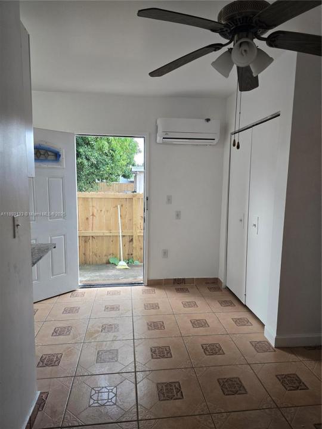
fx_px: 285
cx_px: 161
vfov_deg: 73.9
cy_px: 214
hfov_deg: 58.9
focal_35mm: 23
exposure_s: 1/120
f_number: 1.7
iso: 200
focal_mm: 6.3
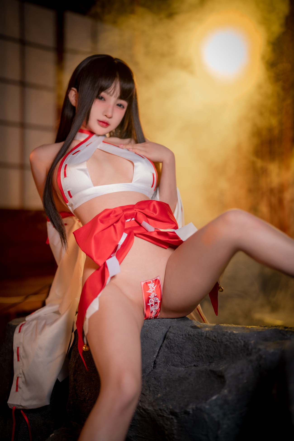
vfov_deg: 39.6
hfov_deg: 27.0
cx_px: 147
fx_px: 612
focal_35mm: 50
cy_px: 220
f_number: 1.4
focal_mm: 50
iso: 640
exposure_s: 1/80
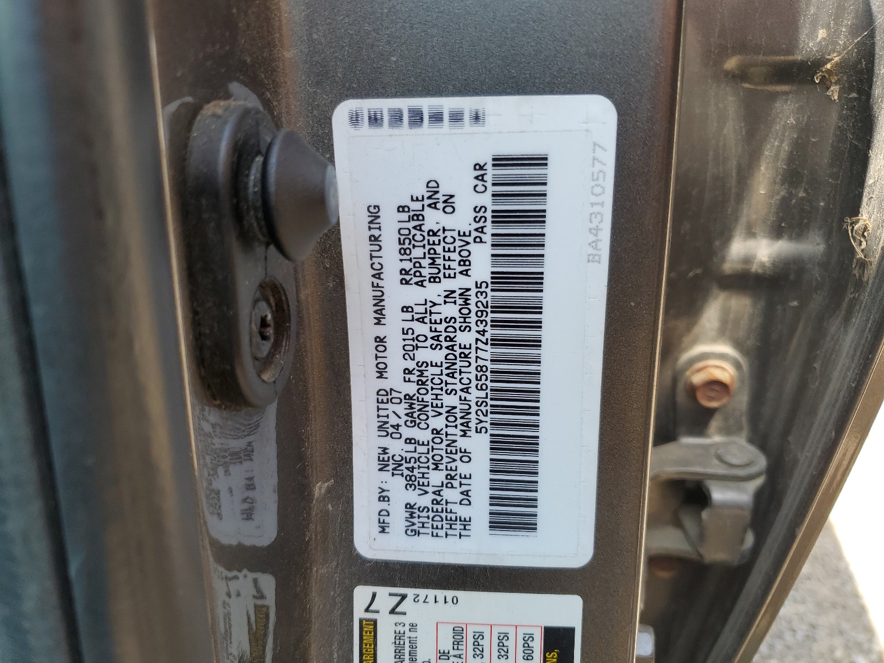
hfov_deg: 67.3
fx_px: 664
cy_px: 332
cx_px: 442
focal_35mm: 26
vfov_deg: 53.1
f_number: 1.5
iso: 50
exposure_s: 1/435
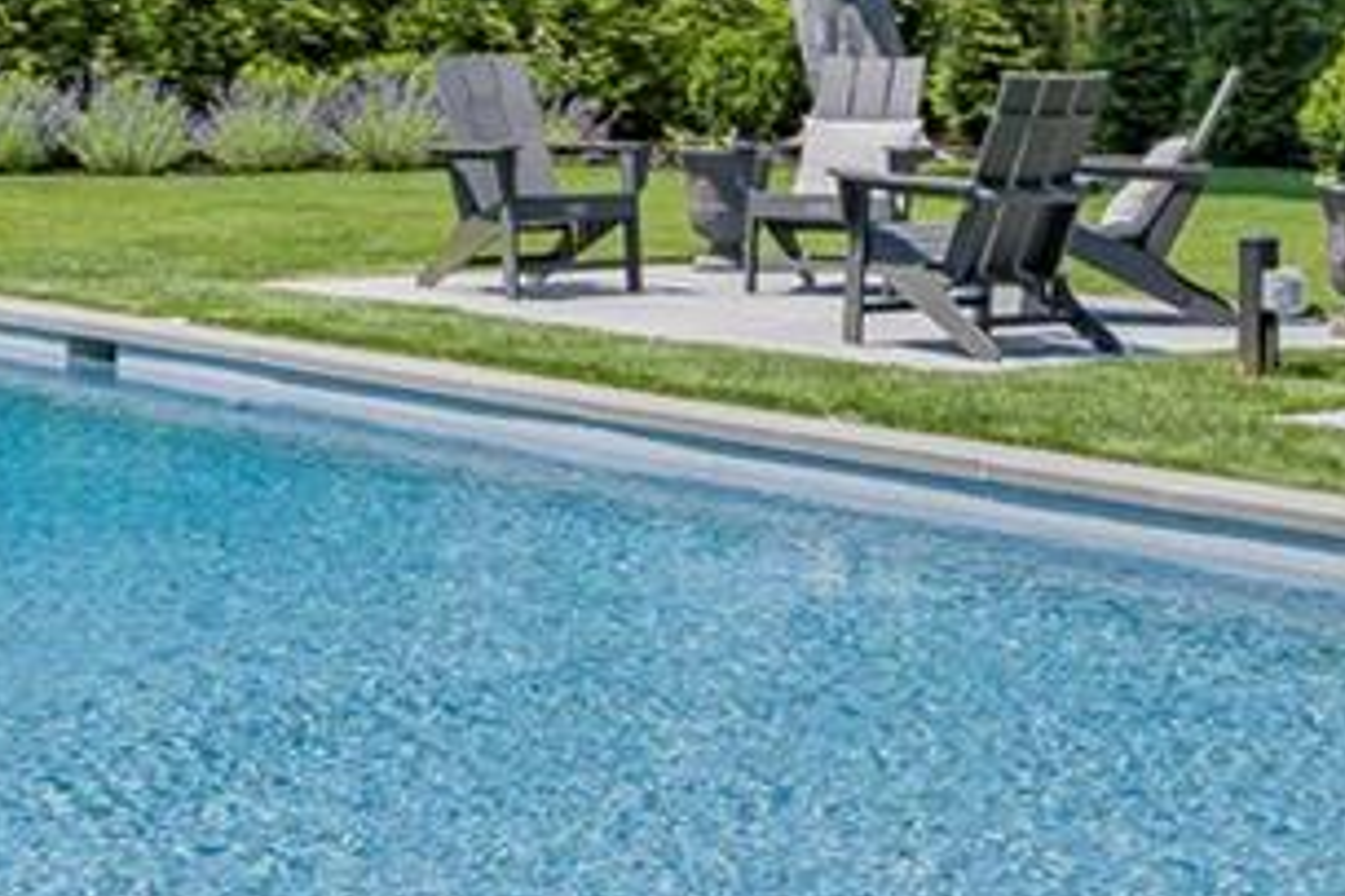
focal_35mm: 94
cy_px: -15
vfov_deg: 14.3
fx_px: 3510
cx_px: 648
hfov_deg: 21.7
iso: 250
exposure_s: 1/500
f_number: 9
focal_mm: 14
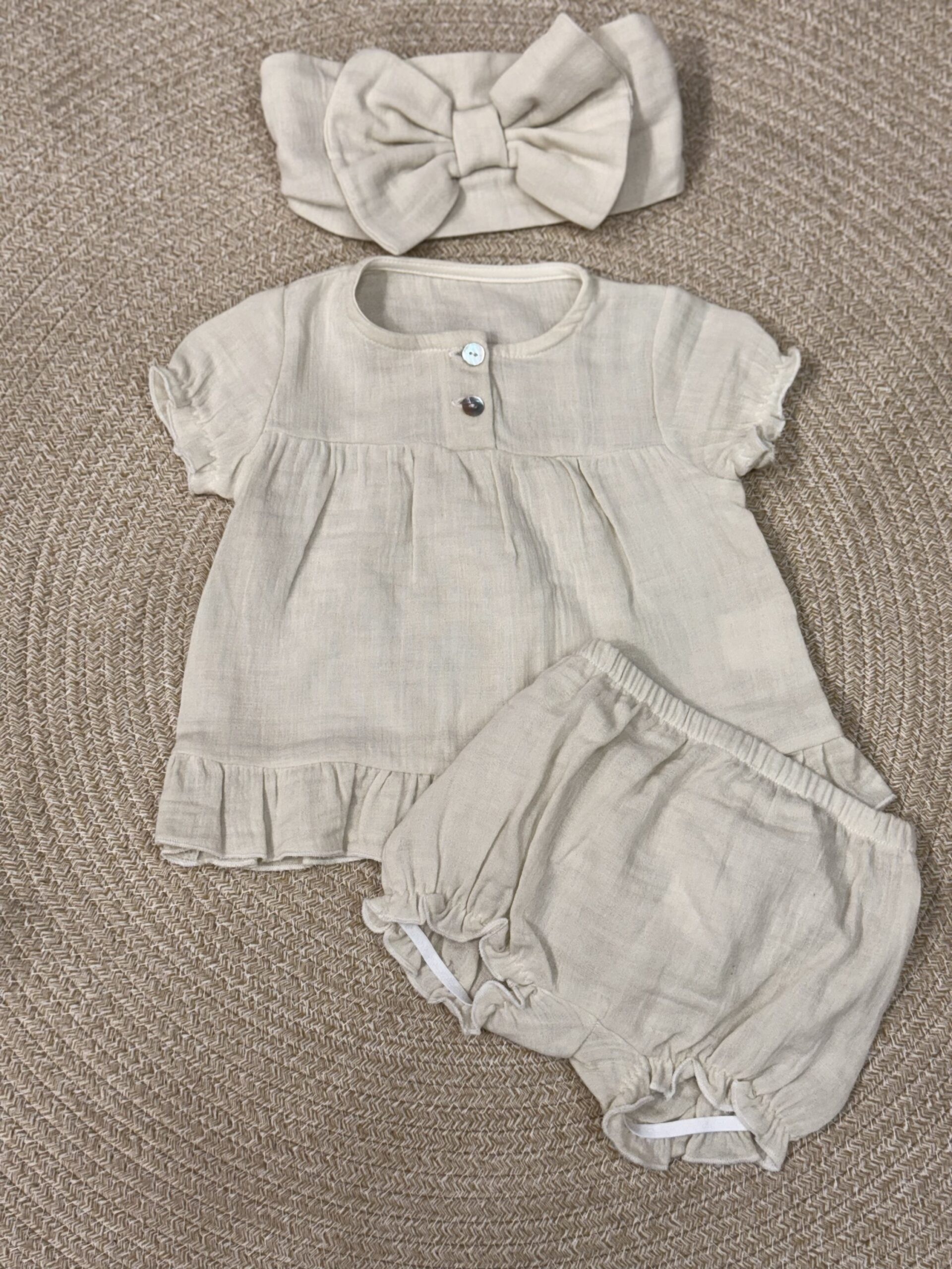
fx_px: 1760
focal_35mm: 48
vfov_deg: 39.7
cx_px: 476
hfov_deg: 30.3
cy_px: 634
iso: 64
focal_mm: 6.76
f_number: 1.78
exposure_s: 1/100
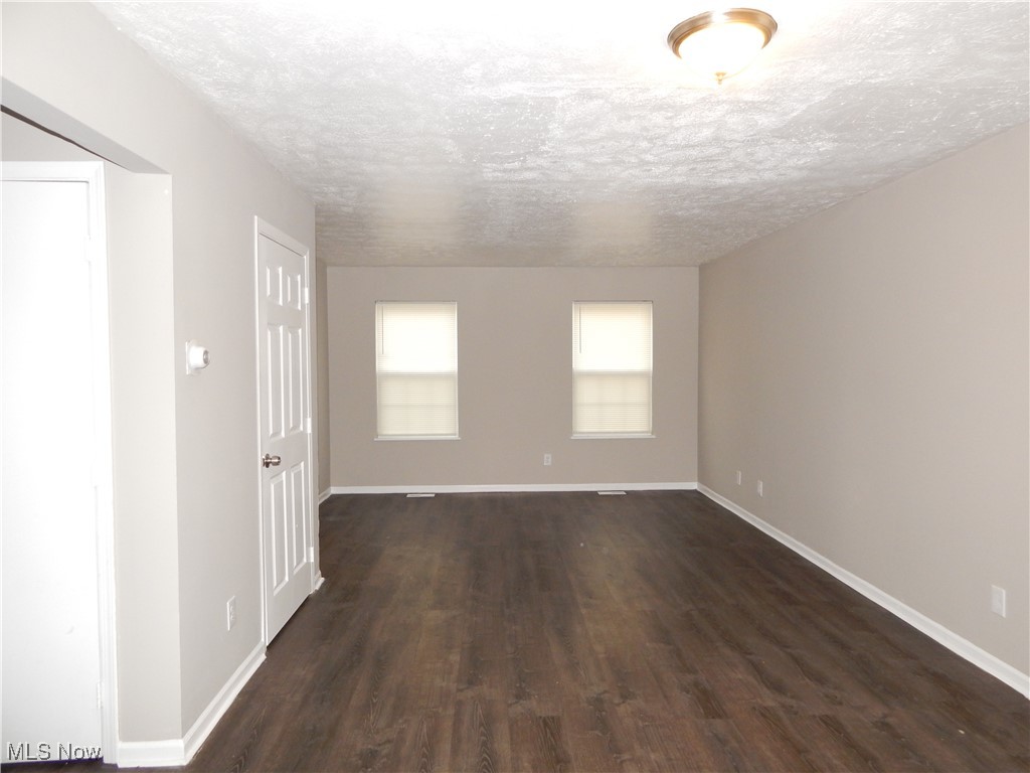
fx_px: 684
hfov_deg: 73.9
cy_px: 386
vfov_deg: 58.9
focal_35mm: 23
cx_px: 515
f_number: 3
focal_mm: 4
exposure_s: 1/30
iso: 320
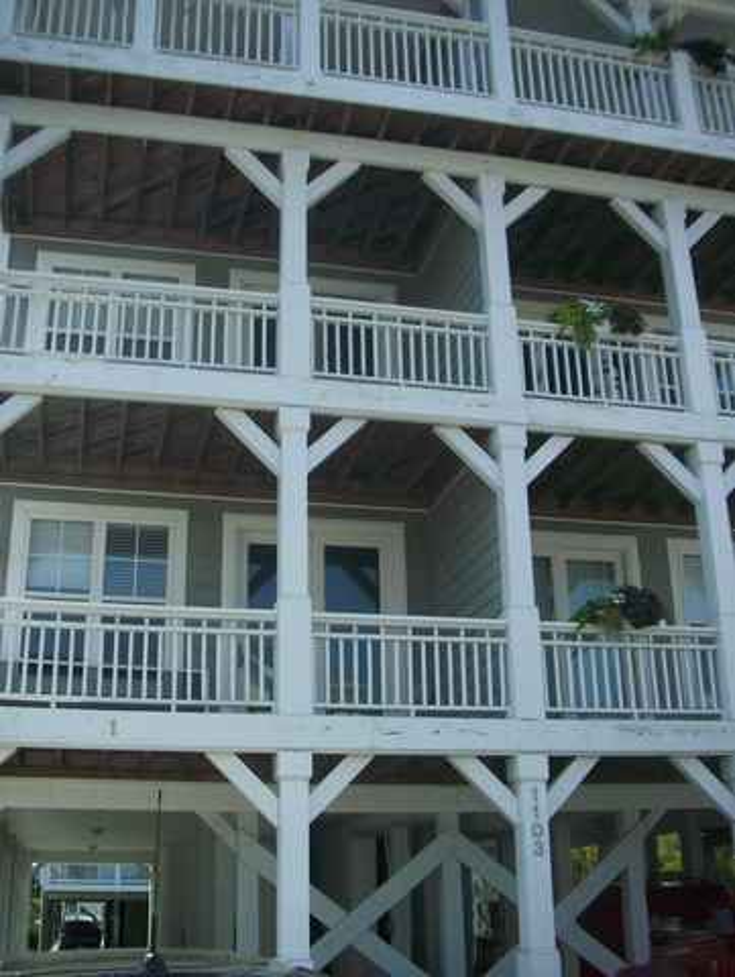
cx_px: 368
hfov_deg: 37.8
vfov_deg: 48.9
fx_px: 1074
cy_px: 488
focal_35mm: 38
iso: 80
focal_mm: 6.3
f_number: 3.9
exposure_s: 1/640
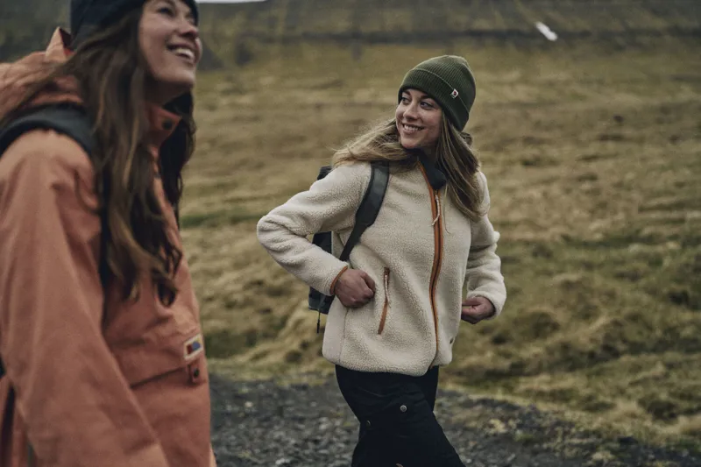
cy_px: 234
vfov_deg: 37.8
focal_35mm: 35
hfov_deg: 54.4
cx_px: 350
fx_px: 681
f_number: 1.6
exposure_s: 1/800
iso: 125
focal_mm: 35
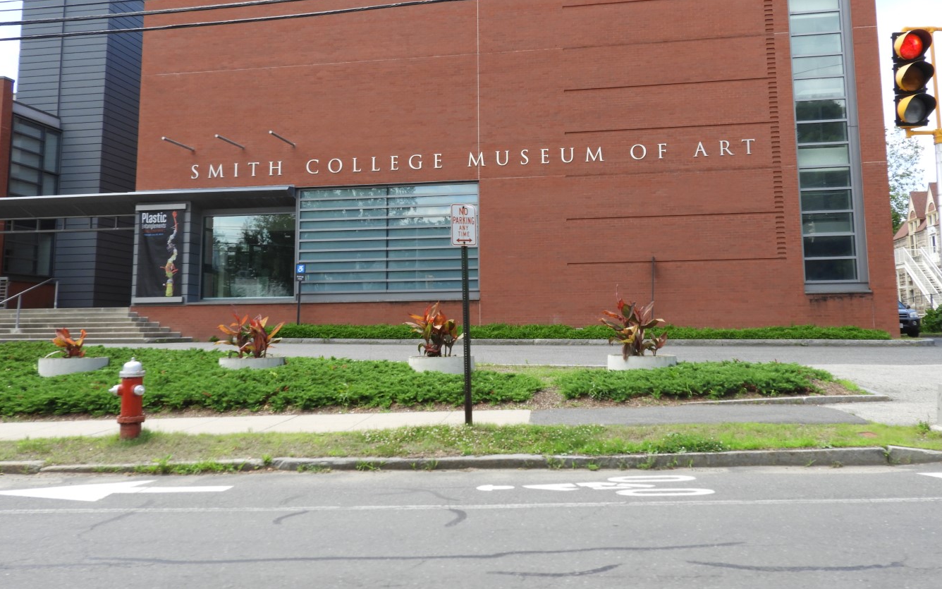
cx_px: 494
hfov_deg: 59.6
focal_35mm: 32
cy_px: 232
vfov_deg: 39.2
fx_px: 822
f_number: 3.5
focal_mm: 5
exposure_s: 1/400
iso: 100
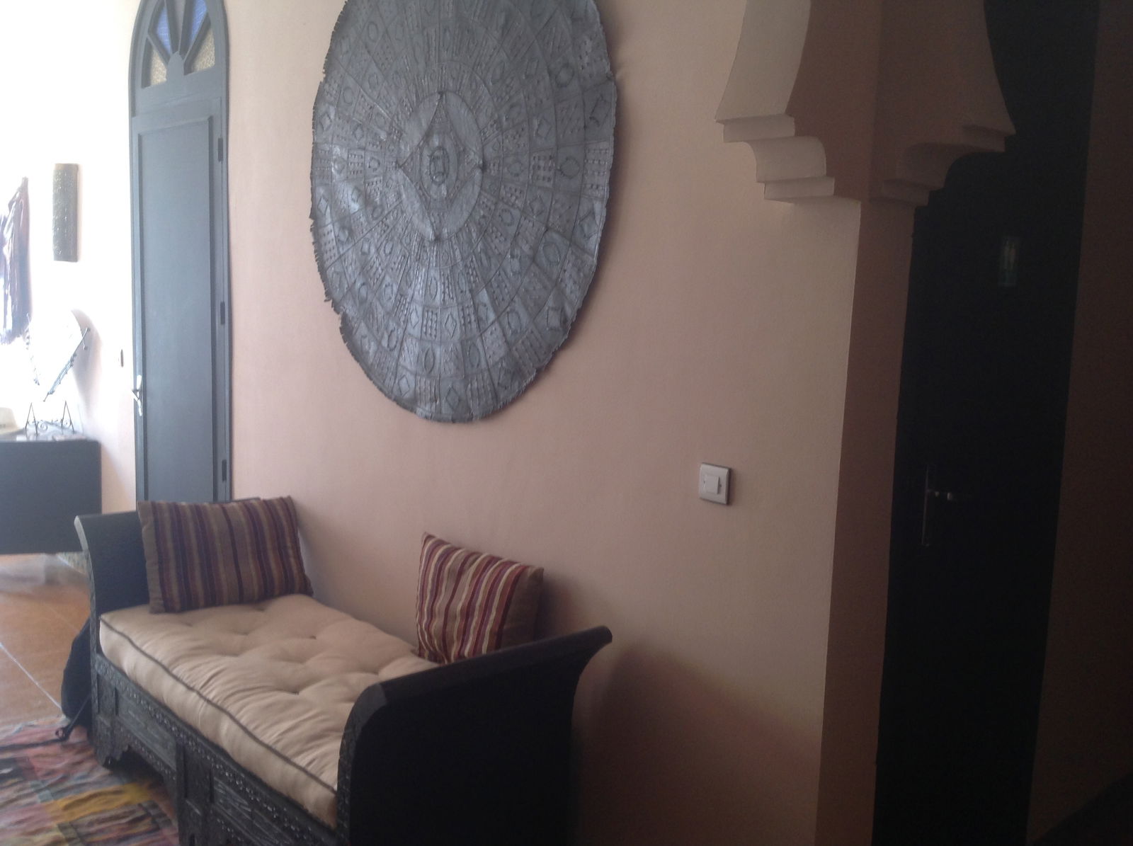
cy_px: 423
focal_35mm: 35
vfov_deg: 40.6
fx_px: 1144
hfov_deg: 52.7
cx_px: 566
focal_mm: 4.28
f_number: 2.4
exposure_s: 1/15
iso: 80
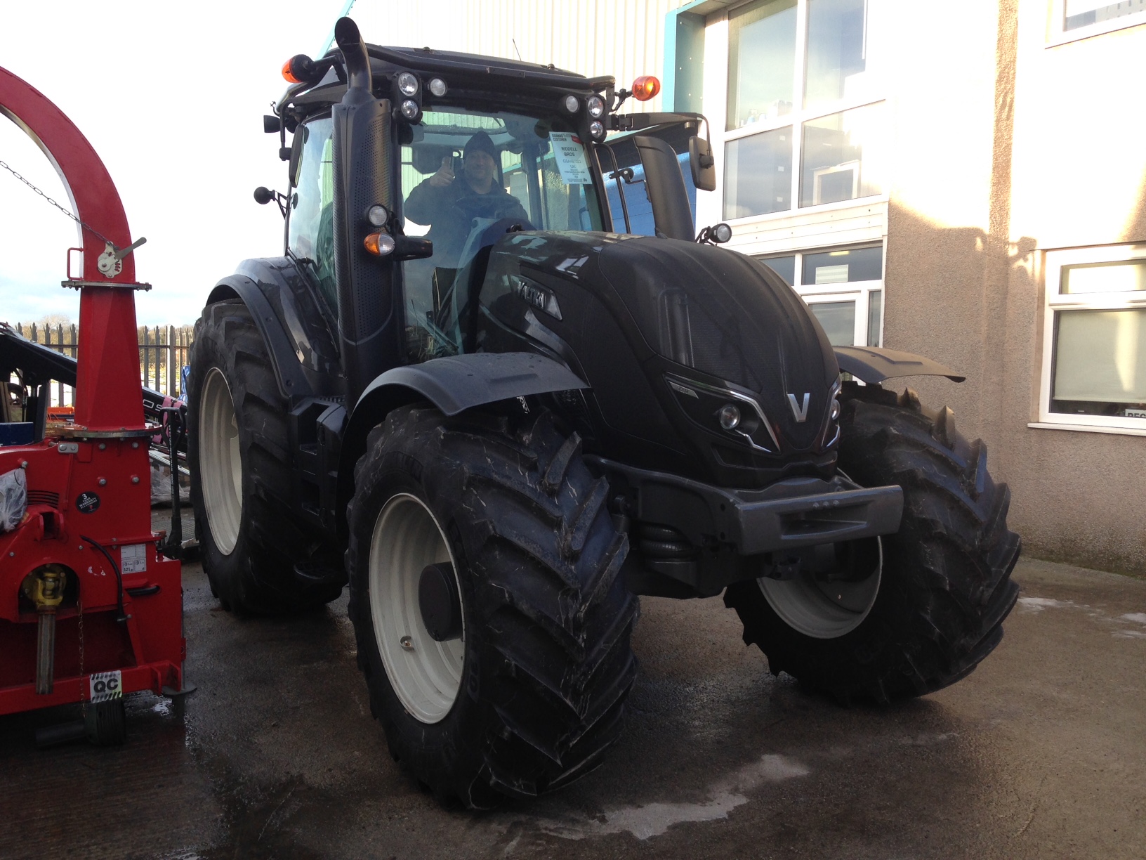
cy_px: 430
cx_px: 573
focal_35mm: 33
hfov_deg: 55.4
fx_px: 1093
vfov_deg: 42.9
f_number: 2.4
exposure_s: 1/244
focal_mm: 4.12
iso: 50
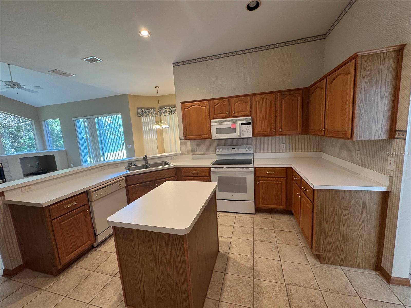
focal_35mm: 14
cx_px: 206
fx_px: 166
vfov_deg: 85.7
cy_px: 154
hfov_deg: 102.1
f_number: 2.2
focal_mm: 2.22
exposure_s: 1/60
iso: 250
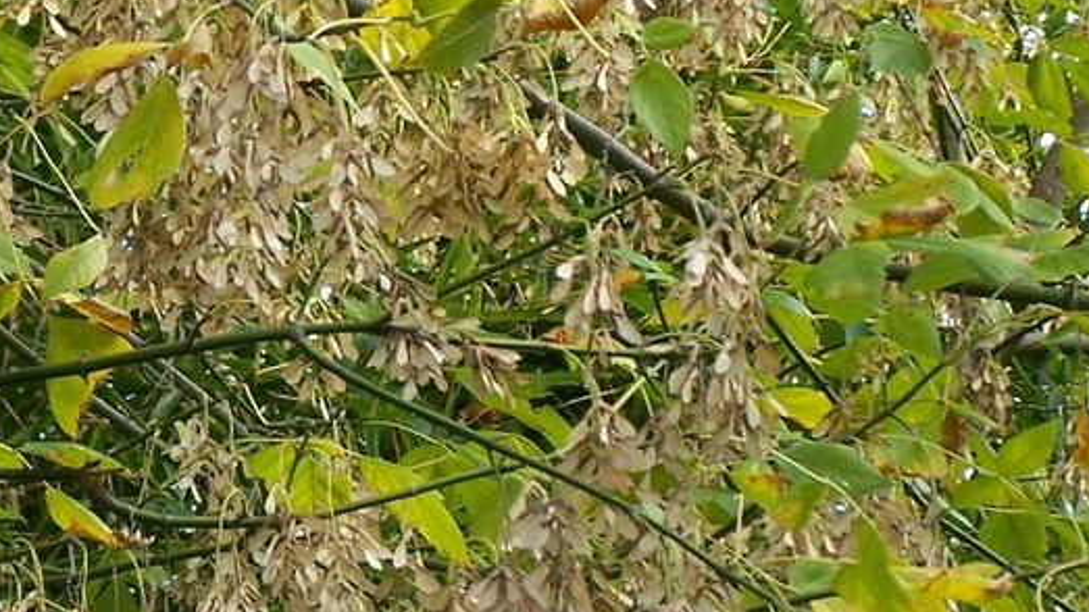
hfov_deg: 7.7
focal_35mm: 280
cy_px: 18
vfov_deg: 4.3
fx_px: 8084
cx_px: 246
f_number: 3.2
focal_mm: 17.5
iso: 100
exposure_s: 1/320
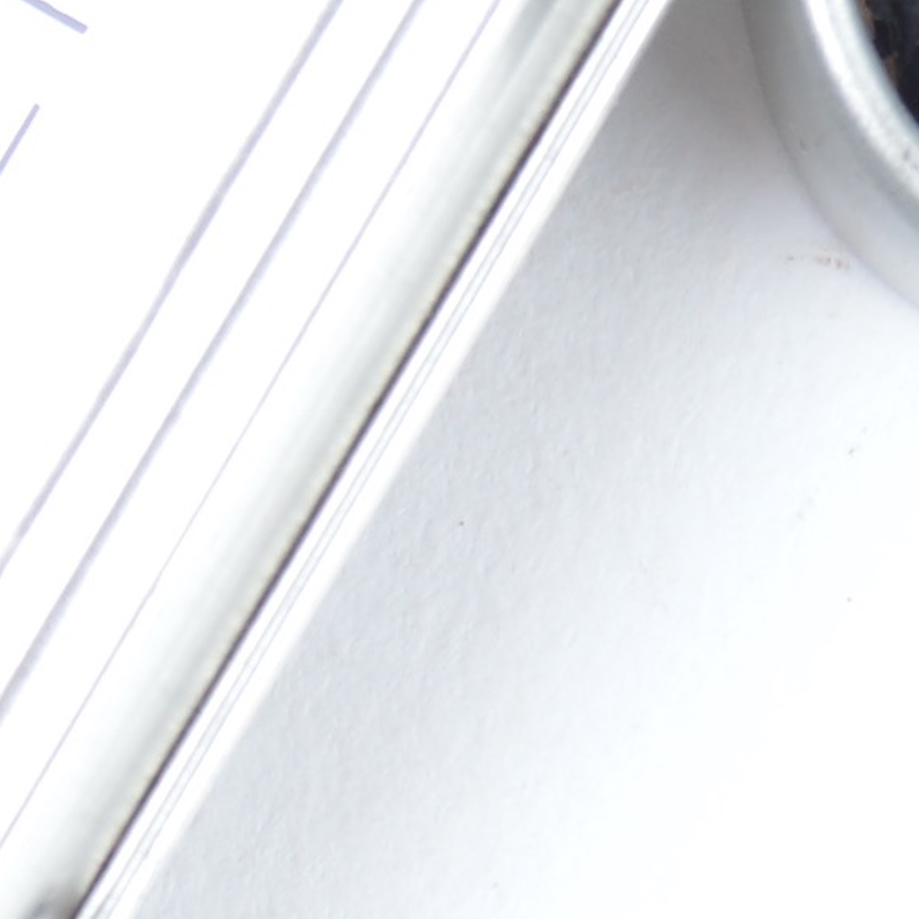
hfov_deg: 3.5
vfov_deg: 3.5
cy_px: -678
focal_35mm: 502
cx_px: 1058
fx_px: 15078
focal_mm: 38
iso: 100
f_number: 6.3
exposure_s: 1/30
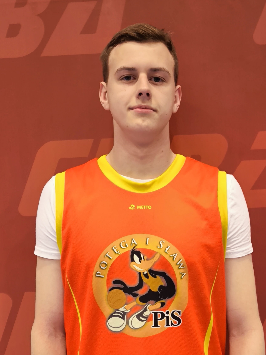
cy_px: 178
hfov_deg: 48.2
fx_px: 297
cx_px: 133
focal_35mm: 29
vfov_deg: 61.7
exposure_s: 1/50
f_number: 1.9
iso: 160
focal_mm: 6.92
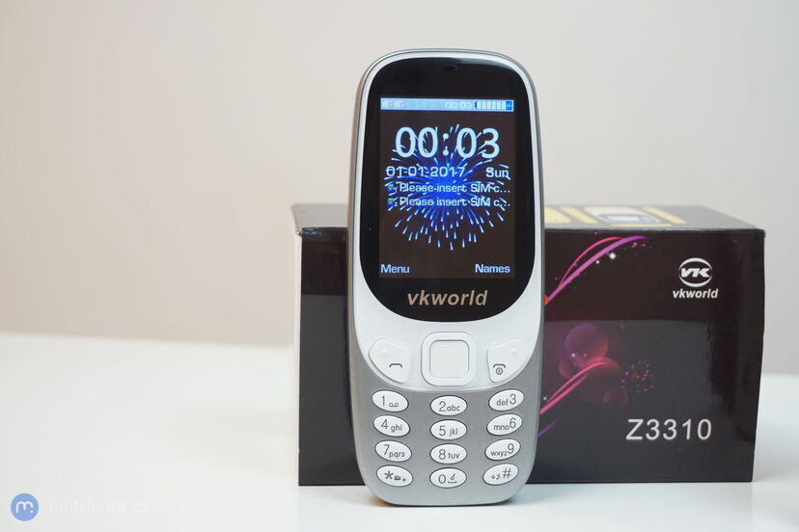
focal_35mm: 63
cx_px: 400
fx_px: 1398
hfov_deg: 31.9
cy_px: 266
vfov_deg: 21.6
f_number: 5.6
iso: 800
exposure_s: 1/80
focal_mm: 42
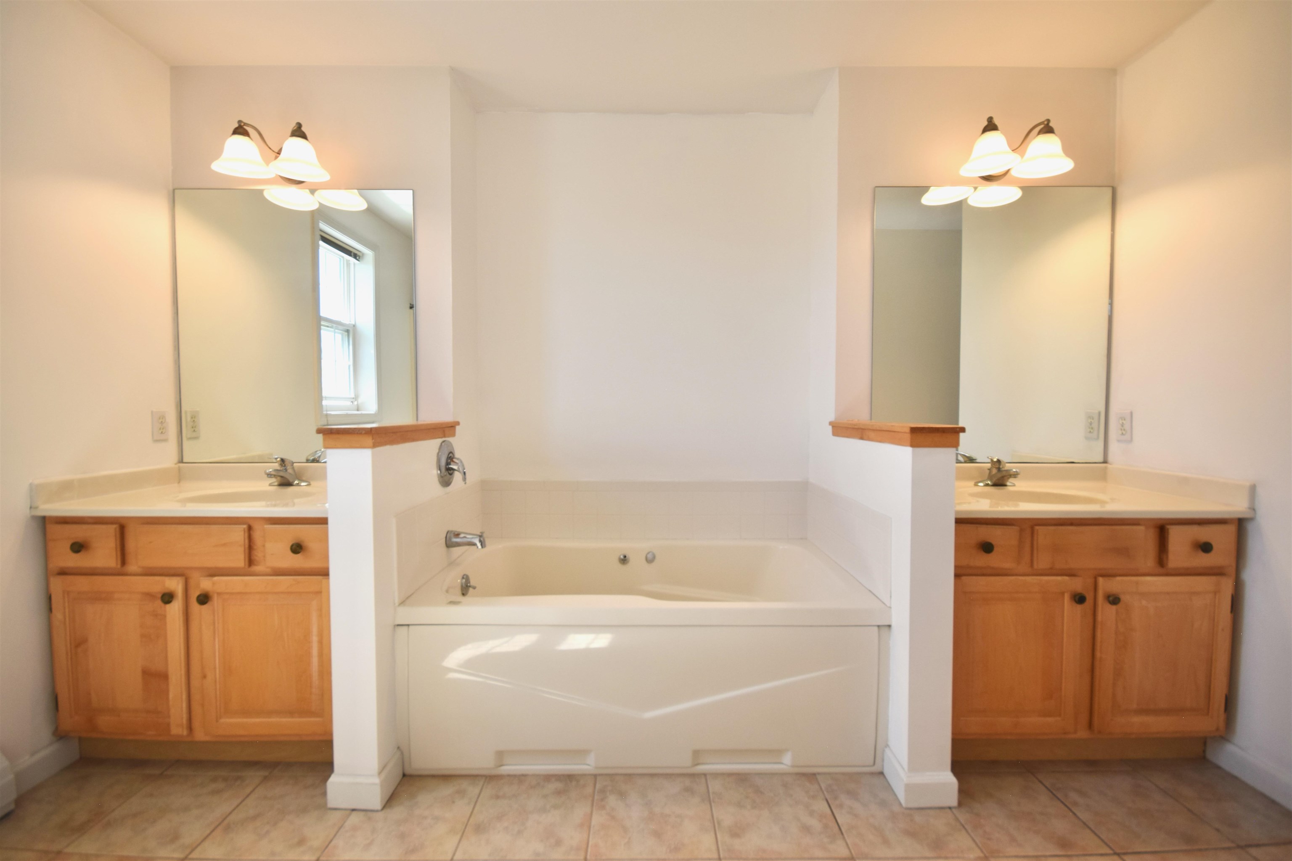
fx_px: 538
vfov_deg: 77.3
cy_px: 430
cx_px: 646
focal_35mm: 15
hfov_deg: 100.4
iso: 200
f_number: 6.3
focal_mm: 10
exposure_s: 1/80
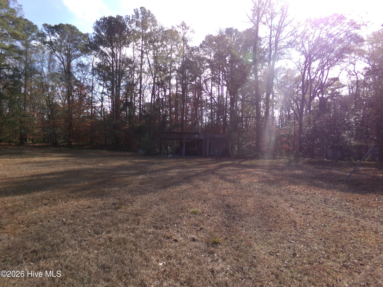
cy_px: 144
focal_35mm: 24
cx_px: 192
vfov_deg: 56.8
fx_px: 266
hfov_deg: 71.6
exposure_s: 1/480
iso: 100
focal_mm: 4.3
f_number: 3.7
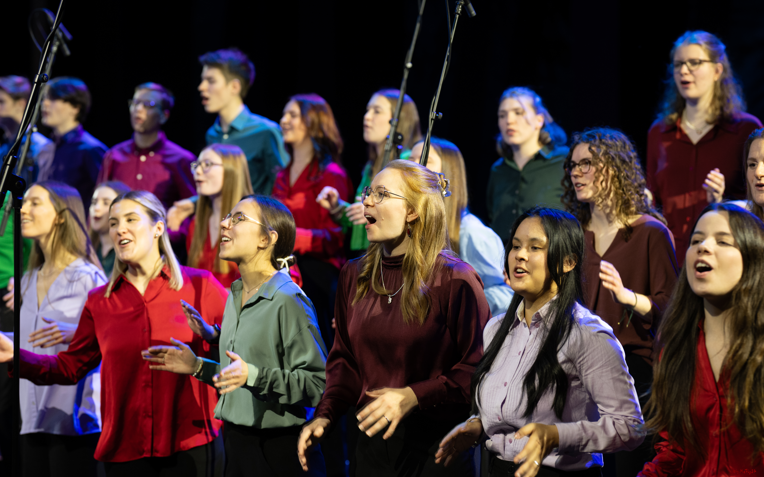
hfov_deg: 23.8
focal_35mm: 87
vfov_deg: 15.0
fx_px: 1811
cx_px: 383
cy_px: 227
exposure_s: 1/160
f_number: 2.8
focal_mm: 85
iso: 1000
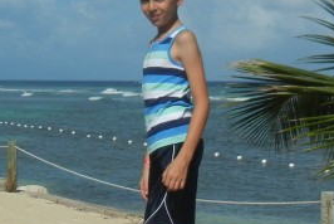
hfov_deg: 16.9
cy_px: 98
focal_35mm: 120
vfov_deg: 11.4
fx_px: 1115
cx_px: 77
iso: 160
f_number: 7
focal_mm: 5.4
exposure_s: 1/997
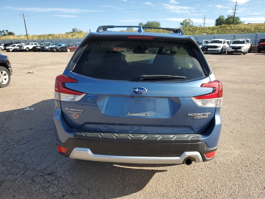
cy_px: 100
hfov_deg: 67.3
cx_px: 132
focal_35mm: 26
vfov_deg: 53.1
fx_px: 199
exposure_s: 1/1667
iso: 50
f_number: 1.5
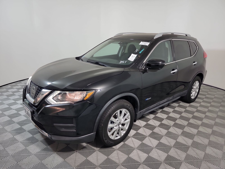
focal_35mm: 24
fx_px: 156
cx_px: 112
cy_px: 84
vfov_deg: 56.8
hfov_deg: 71.6
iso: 130
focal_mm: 6.7
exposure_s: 1/59
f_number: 1.8
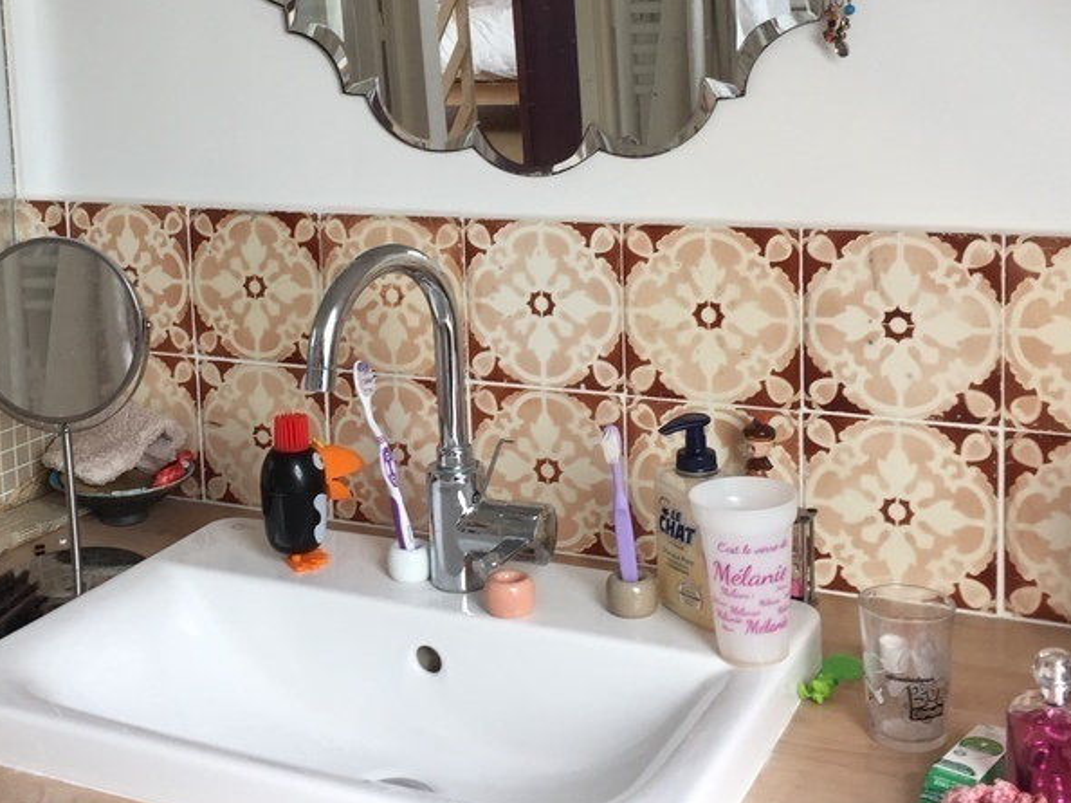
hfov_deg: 37.8
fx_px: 1546
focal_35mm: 50
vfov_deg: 28.7
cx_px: 362
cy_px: 202
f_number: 2.2
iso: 40
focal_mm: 4.15
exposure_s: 1/50
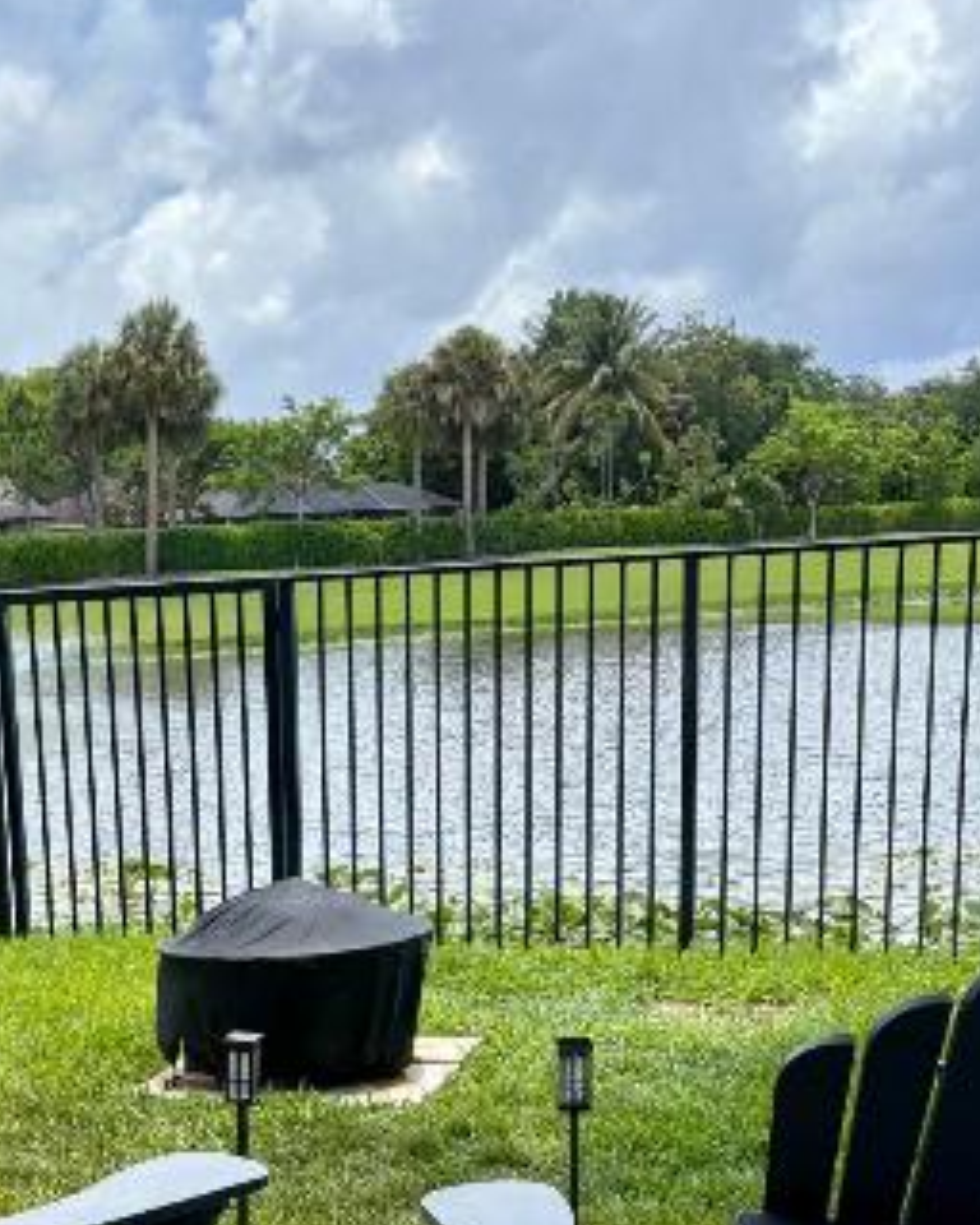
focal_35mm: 61
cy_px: 1183
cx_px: 84
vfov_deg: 29.2
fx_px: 2212
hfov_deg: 24.2
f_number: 1.6
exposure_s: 1/2364
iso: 64
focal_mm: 5.96
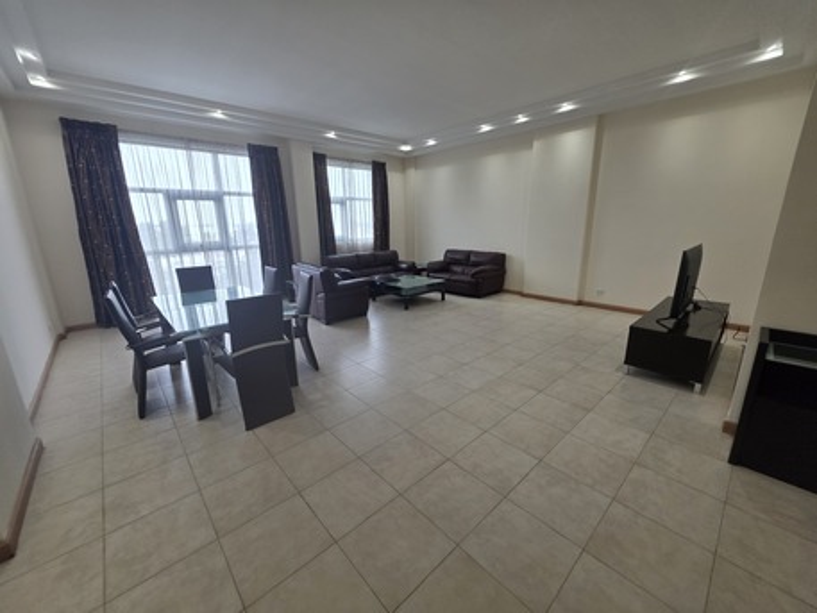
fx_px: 307
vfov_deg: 89.9
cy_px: 306
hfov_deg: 106.2
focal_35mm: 13
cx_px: 408
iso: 64
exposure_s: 1/100
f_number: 1.9
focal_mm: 2.2
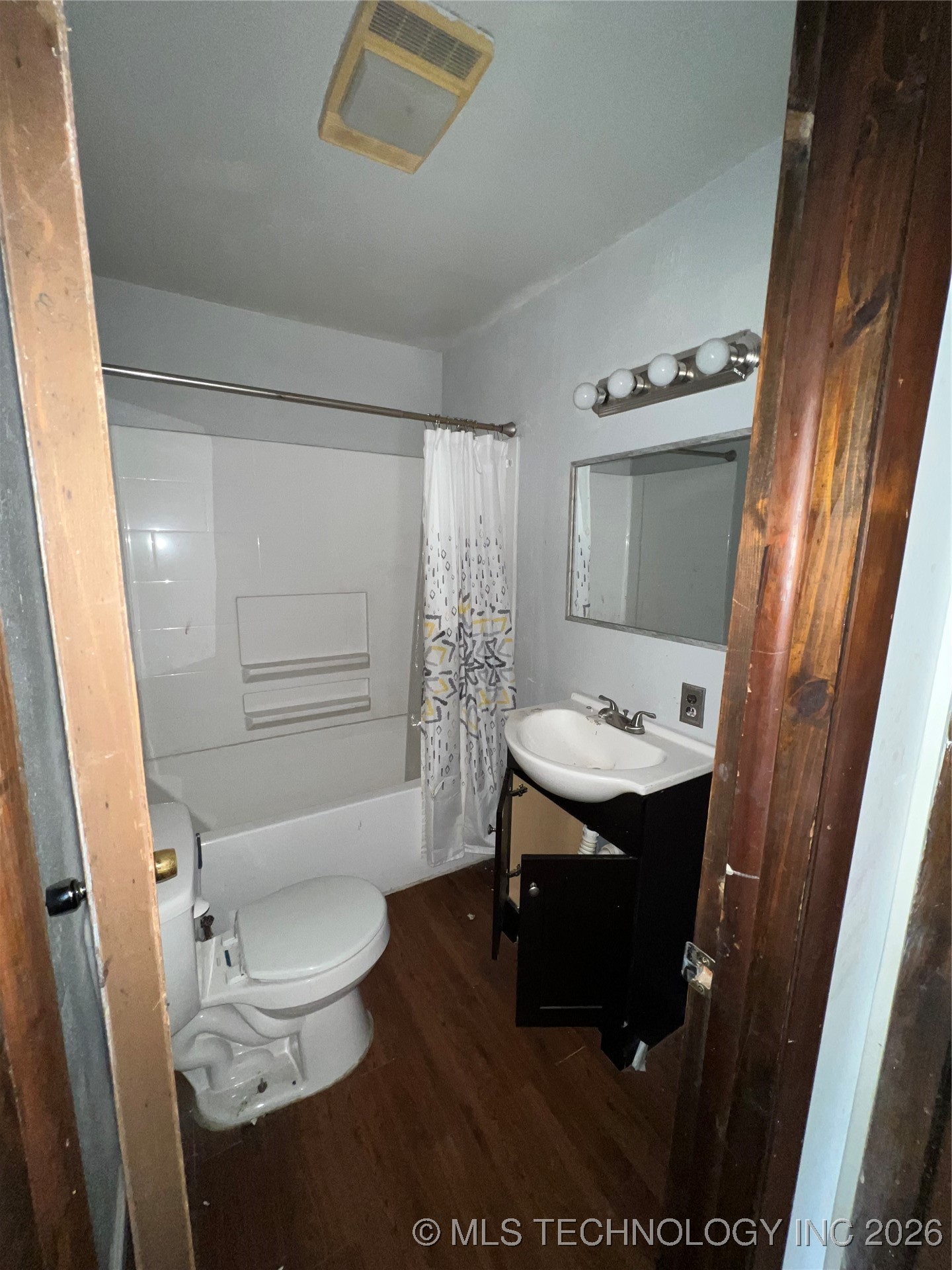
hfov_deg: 89.9
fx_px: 477
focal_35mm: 13
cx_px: 476
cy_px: 635
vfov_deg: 106.2
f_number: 1.8
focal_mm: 1.57
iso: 125
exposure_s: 1/30
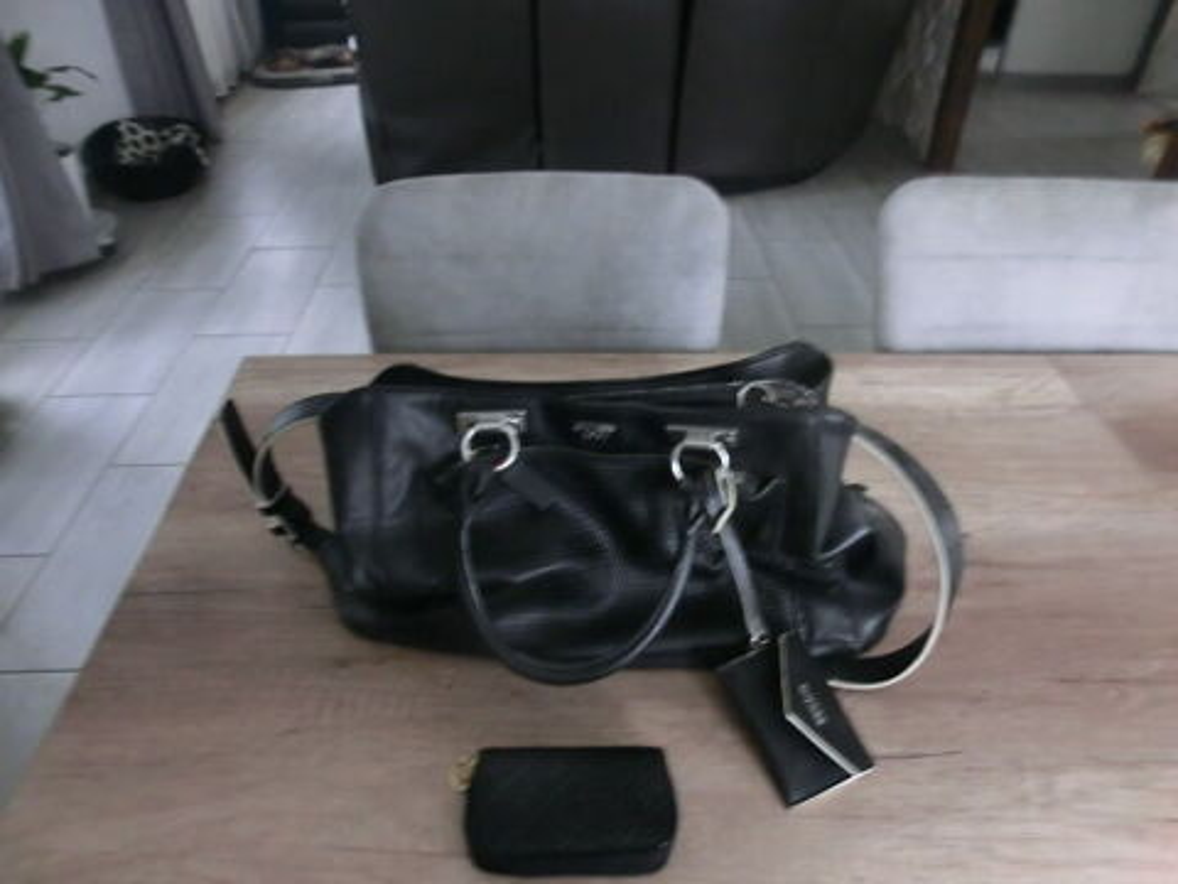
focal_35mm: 24
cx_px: 589
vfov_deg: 56.8
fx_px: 817
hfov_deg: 71.6
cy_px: 442
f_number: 3
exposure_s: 1/10
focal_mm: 4.24
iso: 400
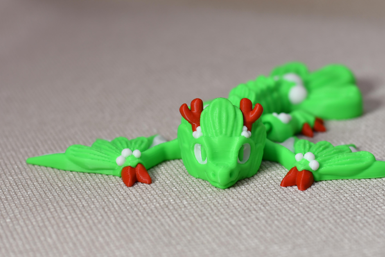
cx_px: 236
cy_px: 142
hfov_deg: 21.6
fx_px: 1005
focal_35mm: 94
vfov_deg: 14.5
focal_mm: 50
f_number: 4
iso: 100
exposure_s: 1/100
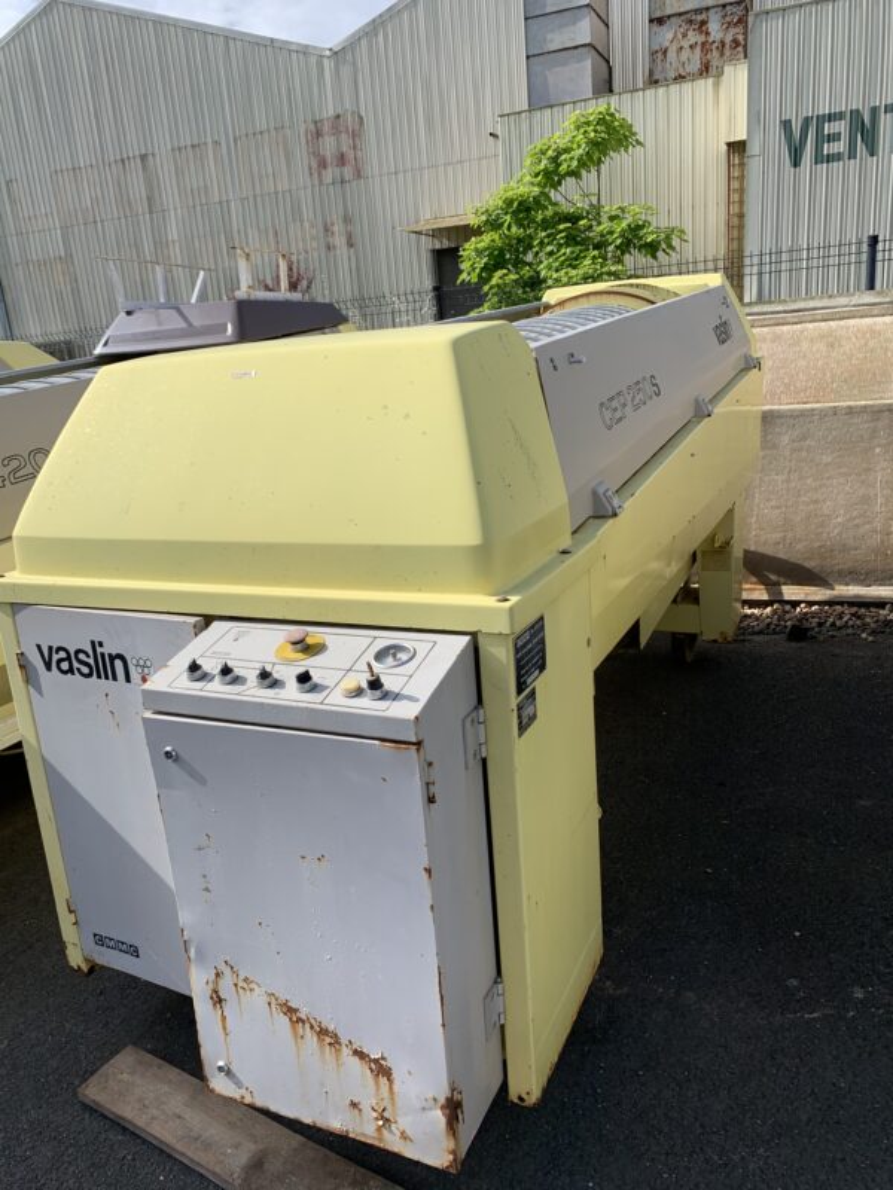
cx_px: 446
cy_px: 595
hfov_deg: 53.1
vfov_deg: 67.3
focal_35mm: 26
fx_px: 894
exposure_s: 1/2421
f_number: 1.8
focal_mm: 4.25
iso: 25
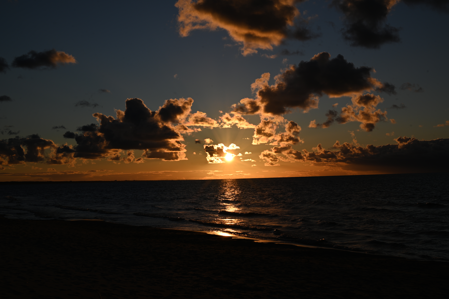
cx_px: 224
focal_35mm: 50
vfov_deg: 27.0
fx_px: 623
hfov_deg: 39.6
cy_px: 150
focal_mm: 50
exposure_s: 1/500
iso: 100
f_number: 1.4
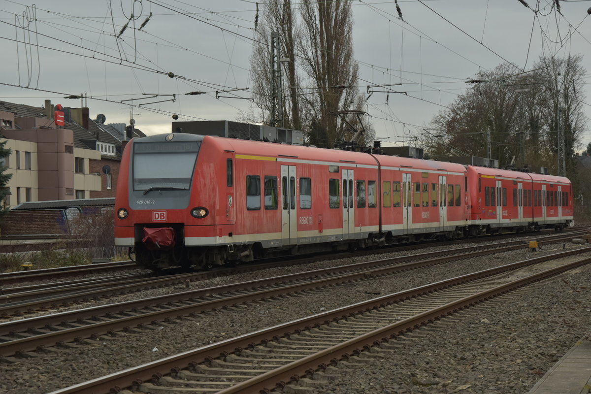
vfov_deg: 13.8
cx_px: 296
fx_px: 1625
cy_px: 197
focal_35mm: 99
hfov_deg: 20.6
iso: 250
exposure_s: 1/400
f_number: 8
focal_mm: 66
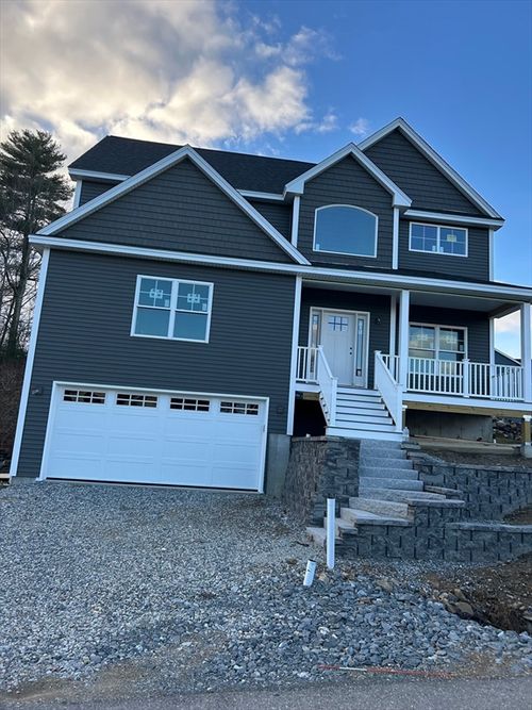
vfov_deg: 67.3
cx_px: 266
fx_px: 533
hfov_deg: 53.0
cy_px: 355
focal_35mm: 26
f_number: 1.5
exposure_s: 1/718
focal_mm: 5.7
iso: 50
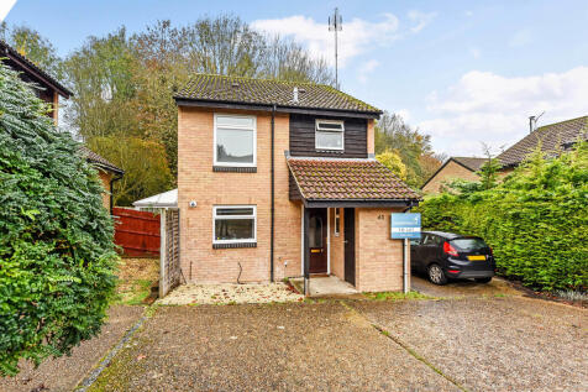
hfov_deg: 90.0
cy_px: 196
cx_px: 294
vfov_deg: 67.3
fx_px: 294
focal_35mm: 18
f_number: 8
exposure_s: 1/200
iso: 400
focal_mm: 18
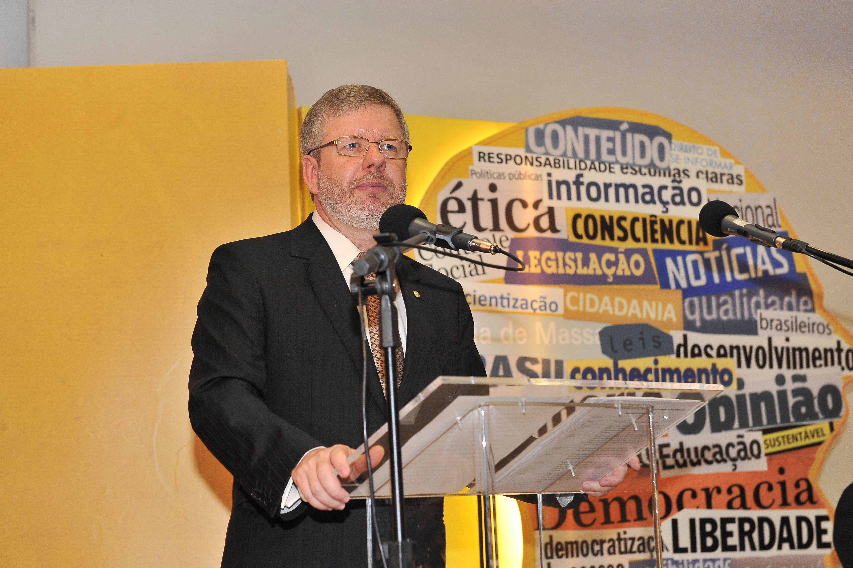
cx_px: 426
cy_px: 284
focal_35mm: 70
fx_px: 1658
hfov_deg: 28.9
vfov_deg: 19.4
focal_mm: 70
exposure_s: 1/60
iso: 800
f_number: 5.6
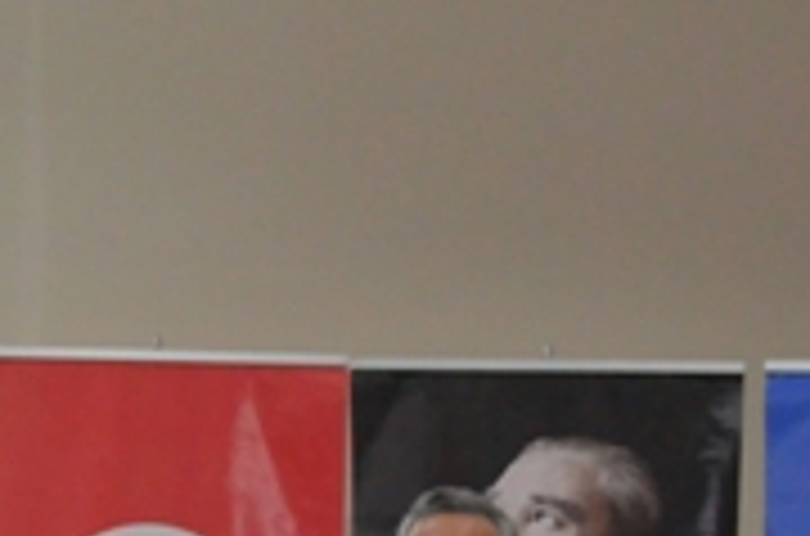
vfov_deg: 7.3
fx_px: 4191
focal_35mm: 187
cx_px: -90
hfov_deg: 10.9
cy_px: 559
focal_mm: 35
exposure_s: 1/60
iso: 3200
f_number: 5
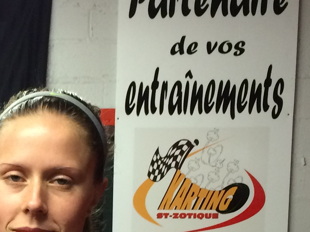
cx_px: -60
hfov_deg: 17.5
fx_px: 958
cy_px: 318
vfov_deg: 13.2
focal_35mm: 107
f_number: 2.2
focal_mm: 4.15
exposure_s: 1/30
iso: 160
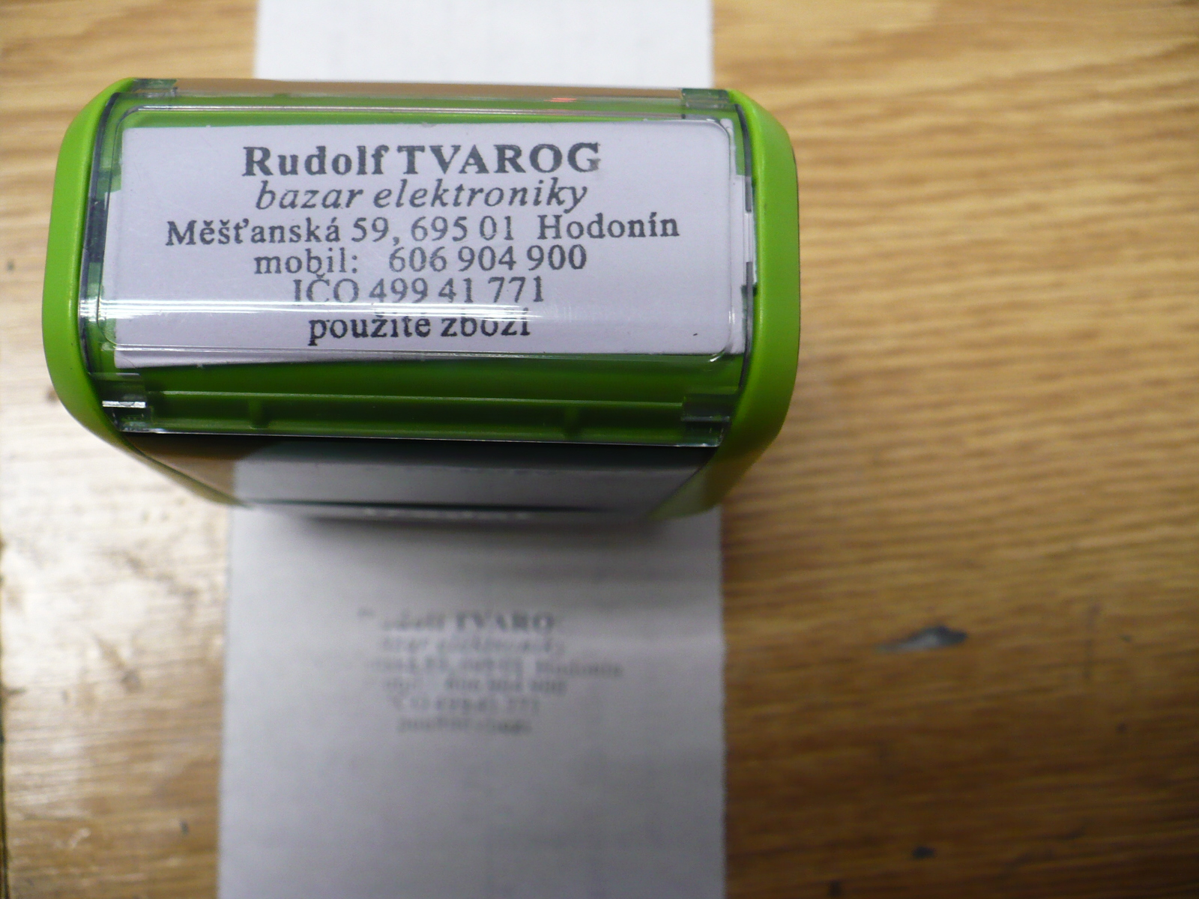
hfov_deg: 50.1
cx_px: 600
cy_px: 450
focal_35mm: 37
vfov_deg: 38.7
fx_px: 1282
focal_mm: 6.1
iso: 200
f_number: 2.8
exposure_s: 1/20
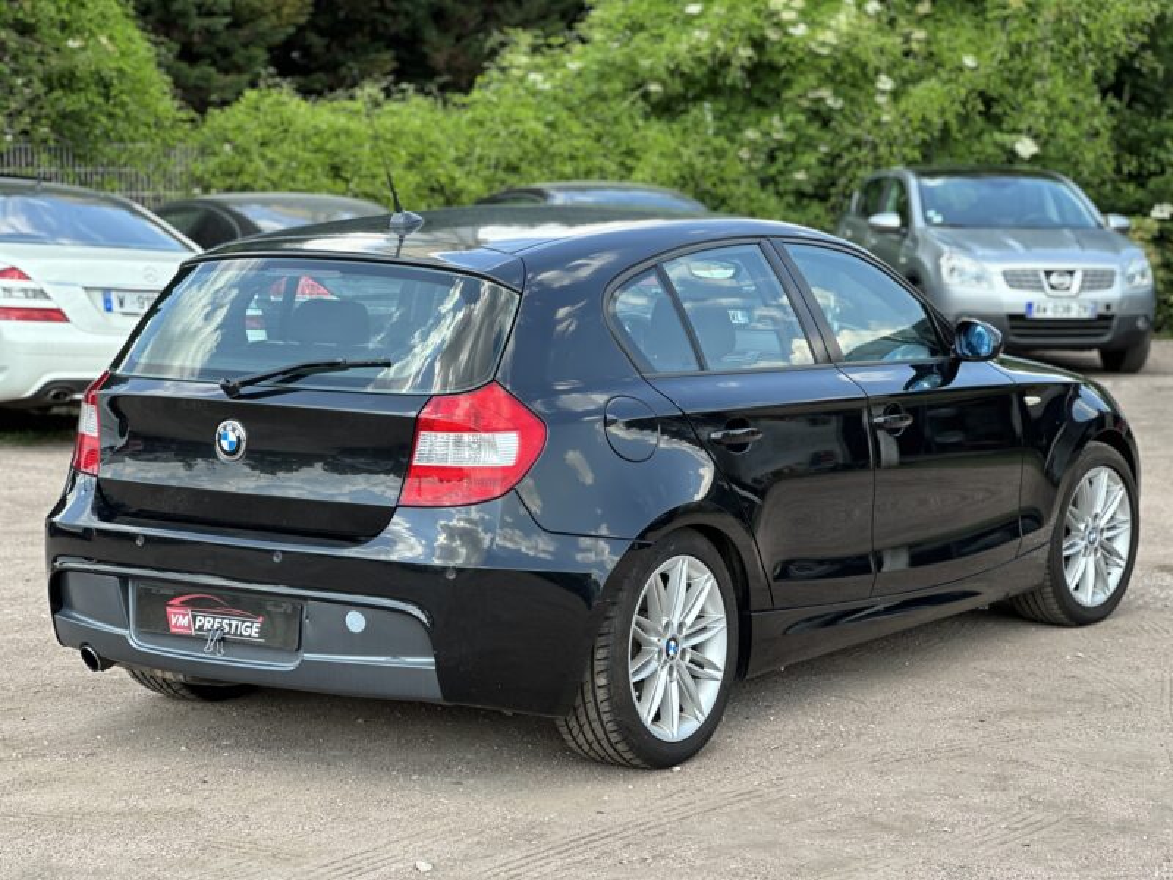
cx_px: 586
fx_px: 2609
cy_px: 440
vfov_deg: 19.1
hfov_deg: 25.3
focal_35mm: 77
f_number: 2.8
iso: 25
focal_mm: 9
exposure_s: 1/121
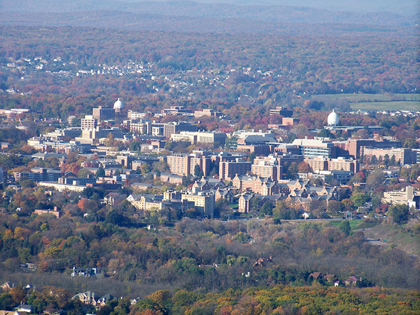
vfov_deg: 4.8
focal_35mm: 308
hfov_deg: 6.4
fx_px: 3737
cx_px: 210
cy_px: 158
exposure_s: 1/640
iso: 100
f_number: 4
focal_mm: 52.2
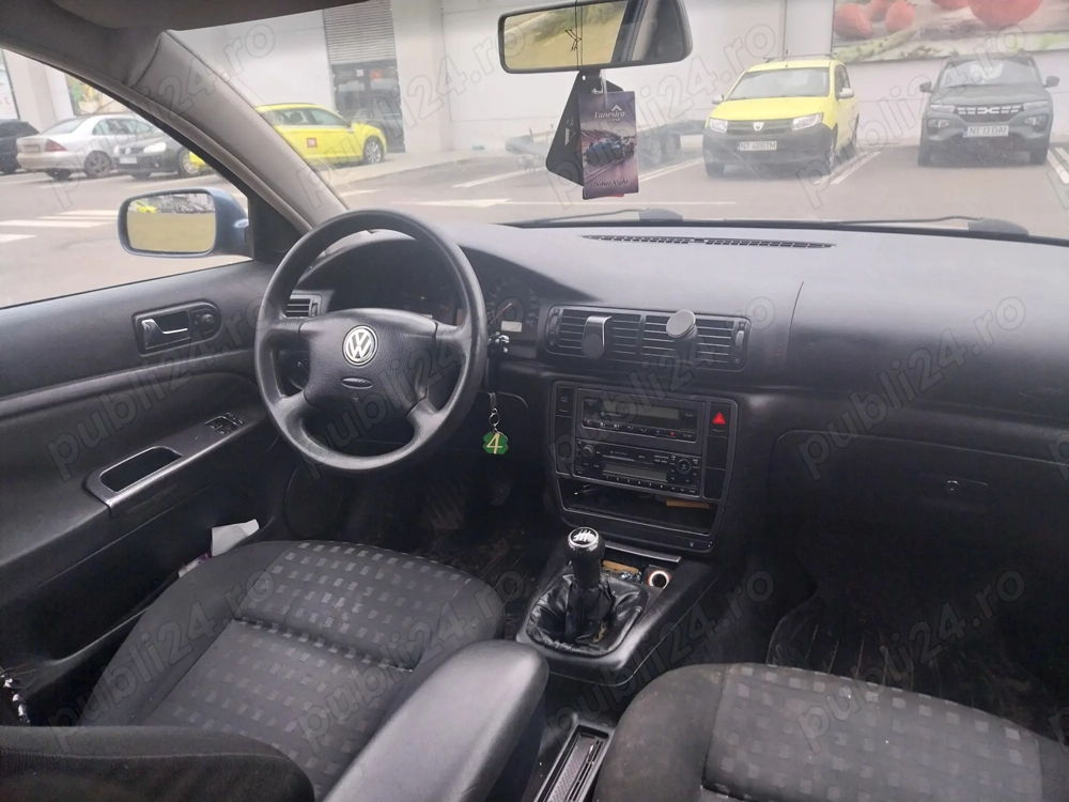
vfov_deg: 53.1
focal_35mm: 26
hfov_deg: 67.3
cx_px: 534
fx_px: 803
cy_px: 401
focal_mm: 4
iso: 64
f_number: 1.8
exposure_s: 1/60
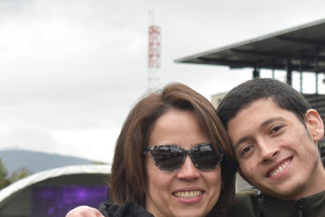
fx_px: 1835
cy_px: 155
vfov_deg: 6.8
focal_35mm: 203
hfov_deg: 10.0
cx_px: 327
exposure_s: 1/320
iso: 800
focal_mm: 55
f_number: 8
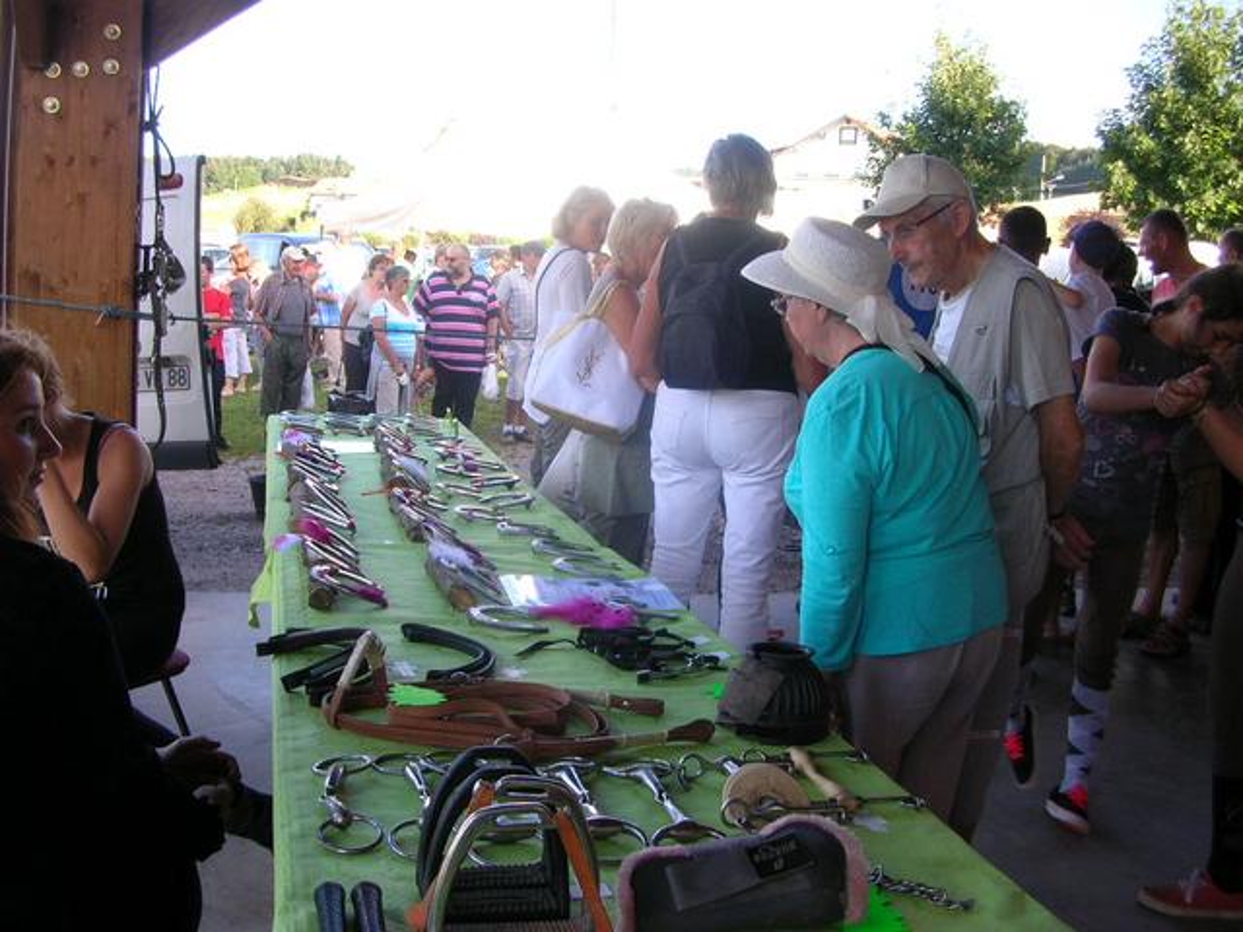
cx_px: 622
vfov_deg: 40.7
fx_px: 1257
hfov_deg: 52.6
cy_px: 466
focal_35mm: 35
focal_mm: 5.8
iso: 50
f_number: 2.8
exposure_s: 1/115
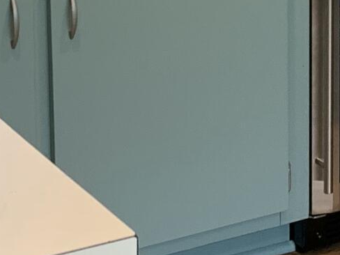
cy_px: -158
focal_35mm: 160
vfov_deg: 9.0
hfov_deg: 12.1
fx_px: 1572
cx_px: 394
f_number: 1.8
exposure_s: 1/60
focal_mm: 4.25
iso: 100
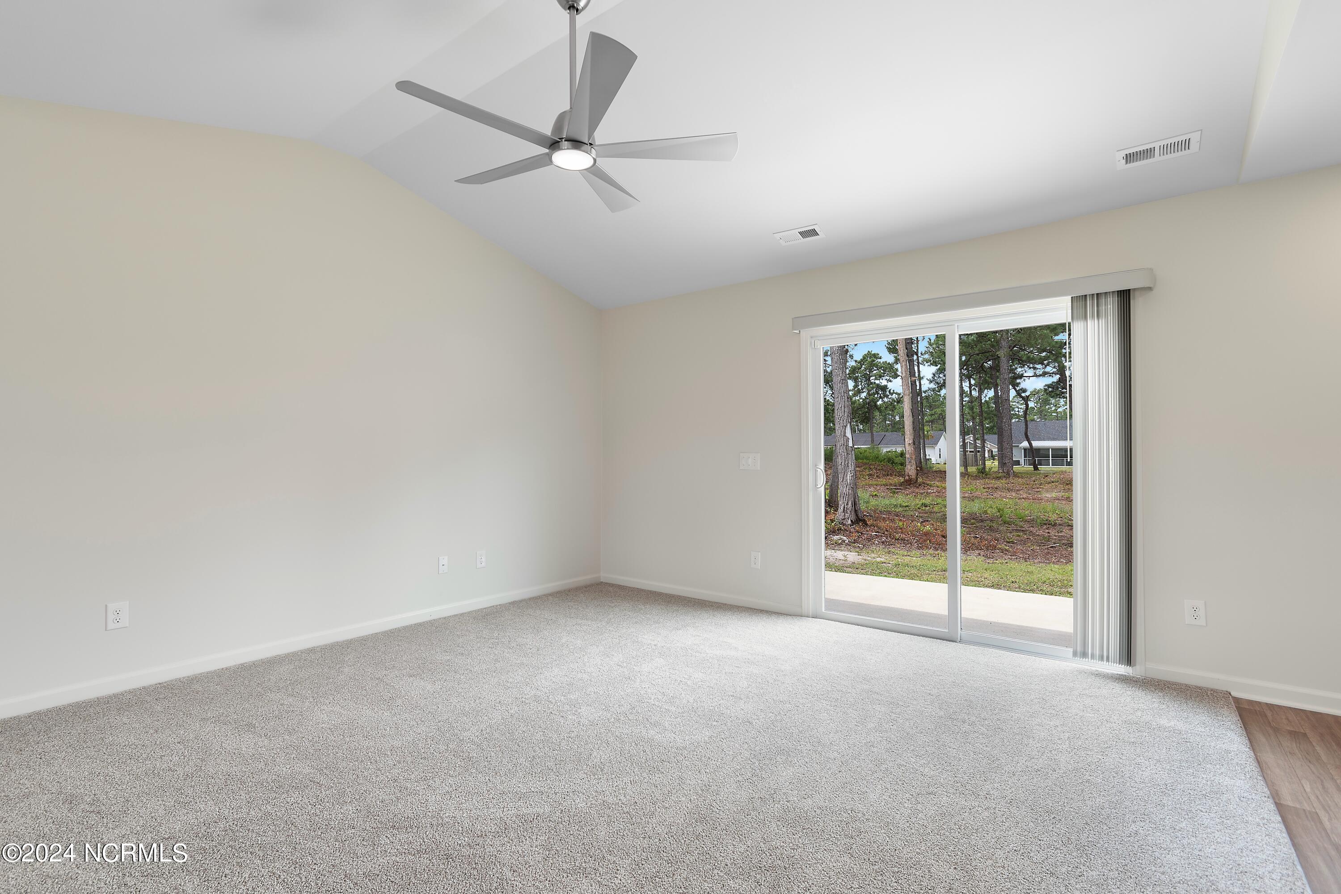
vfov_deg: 77.3
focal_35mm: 15
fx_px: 559
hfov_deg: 100.4
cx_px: 670
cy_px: 447
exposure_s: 1/8
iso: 100
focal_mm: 10
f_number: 4.5
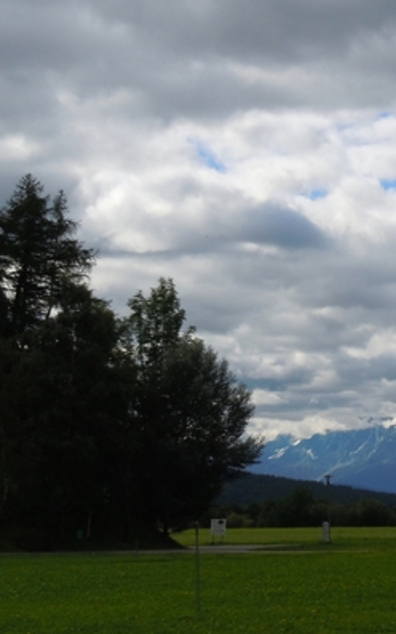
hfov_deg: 12.8
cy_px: 303
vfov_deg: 20.6
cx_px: 415
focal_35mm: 101
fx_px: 1745
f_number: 5
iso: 100
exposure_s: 1/800
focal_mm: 11.2
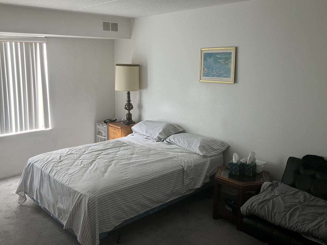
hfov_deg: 56.7
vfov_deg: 44.1
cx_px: 145
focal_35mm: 32
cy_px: 106
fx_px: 302
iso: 100
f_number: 1.8
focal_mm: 3.99
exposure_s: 1/60
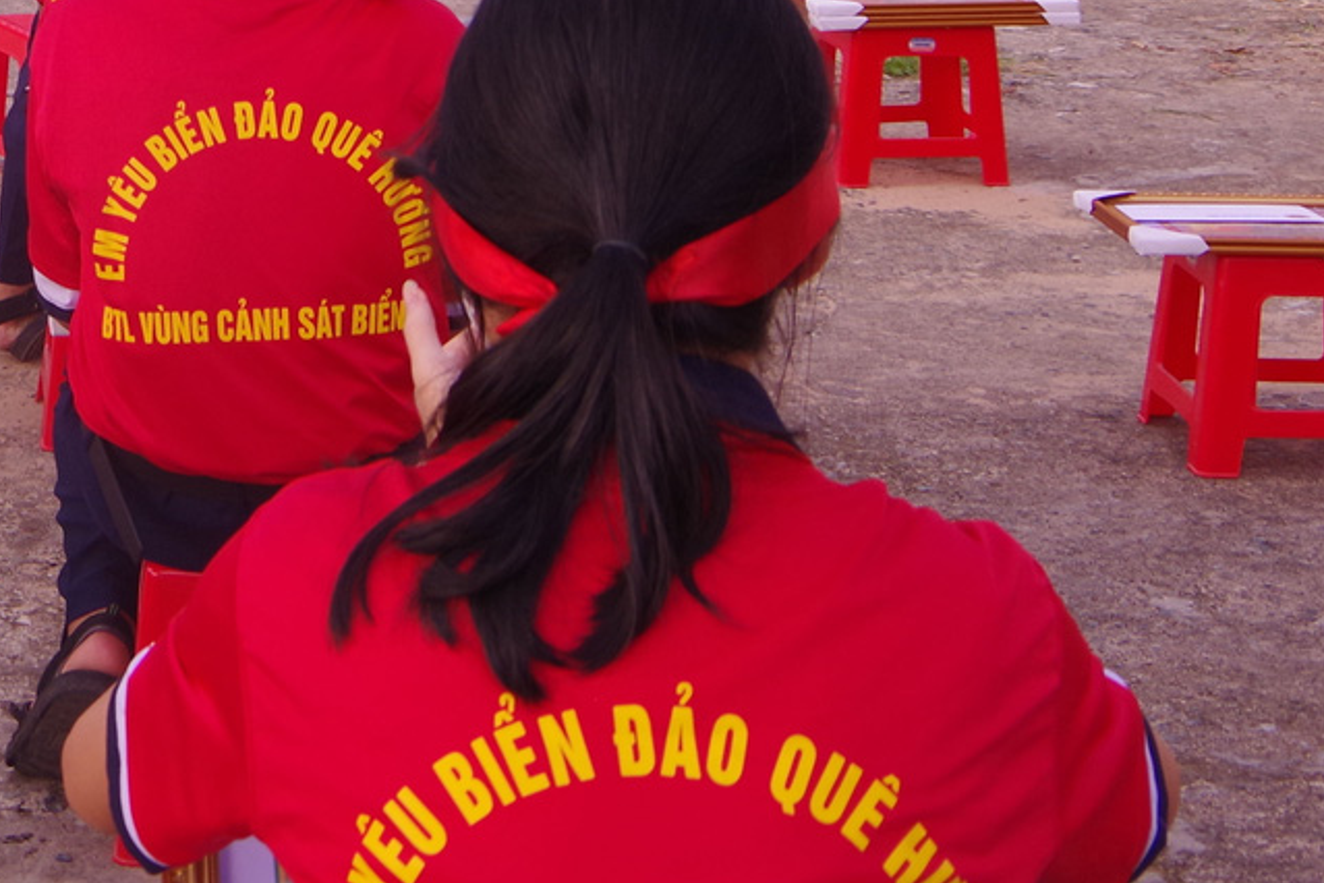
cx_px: -394
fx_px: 3567
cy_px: -233
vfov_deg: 13.6
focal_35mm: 97
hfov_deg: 19.4
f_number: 7.1
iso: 200
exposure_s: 1/125
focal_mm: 21
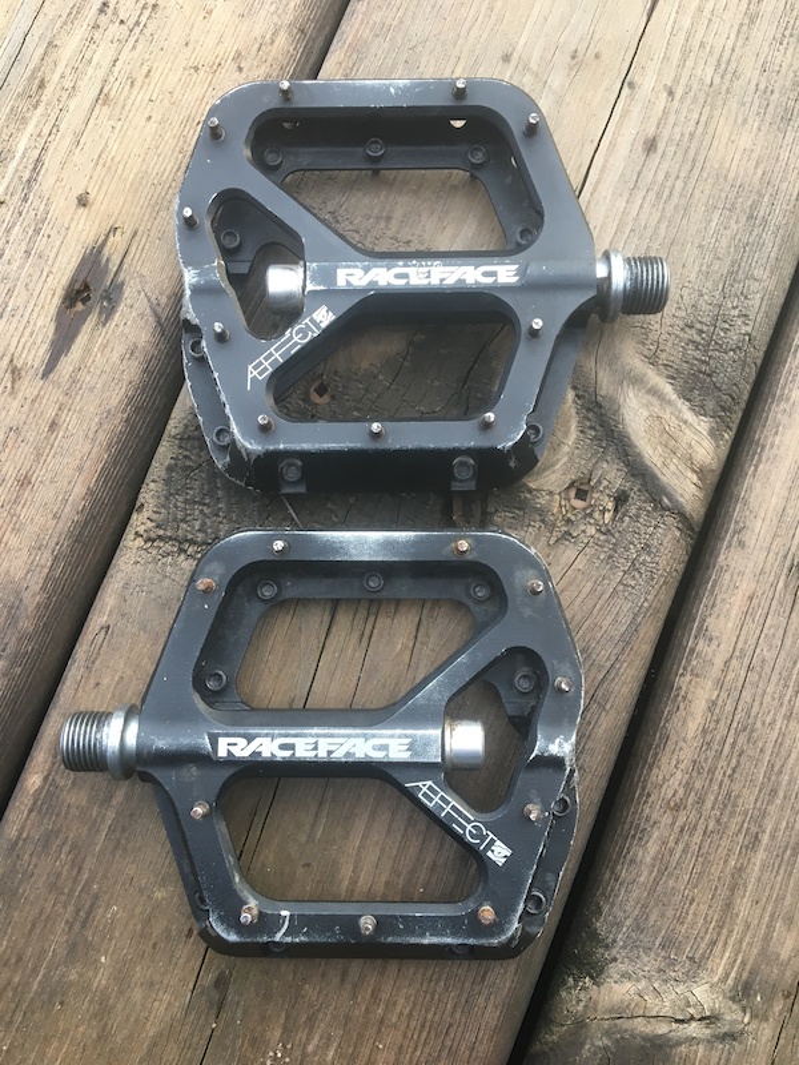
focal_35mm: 29
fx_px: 892
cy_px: 532
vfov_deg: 61.7
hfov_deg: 48.2
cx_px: 400
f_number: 2.2
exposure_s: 1/30
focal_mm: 4.15
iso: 25
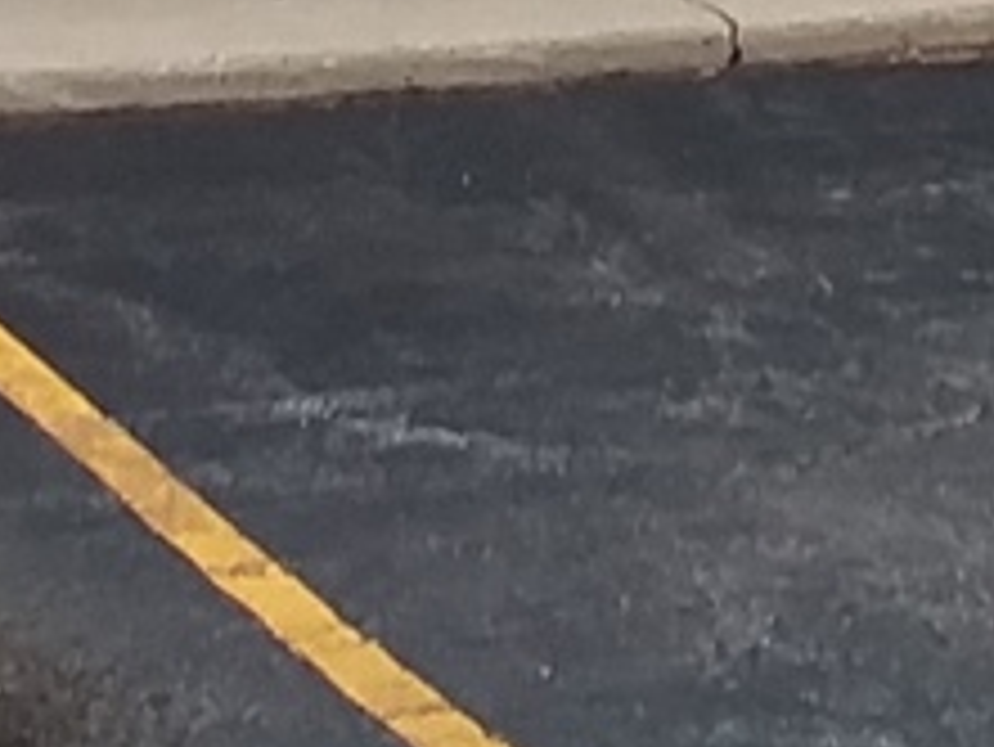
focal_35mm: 189
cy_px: -1458
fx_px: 5430
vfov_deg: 7.1
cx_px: 1043
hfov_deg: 10.4
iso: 40
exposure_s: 1/1030
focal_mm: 2.47
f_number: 1.9
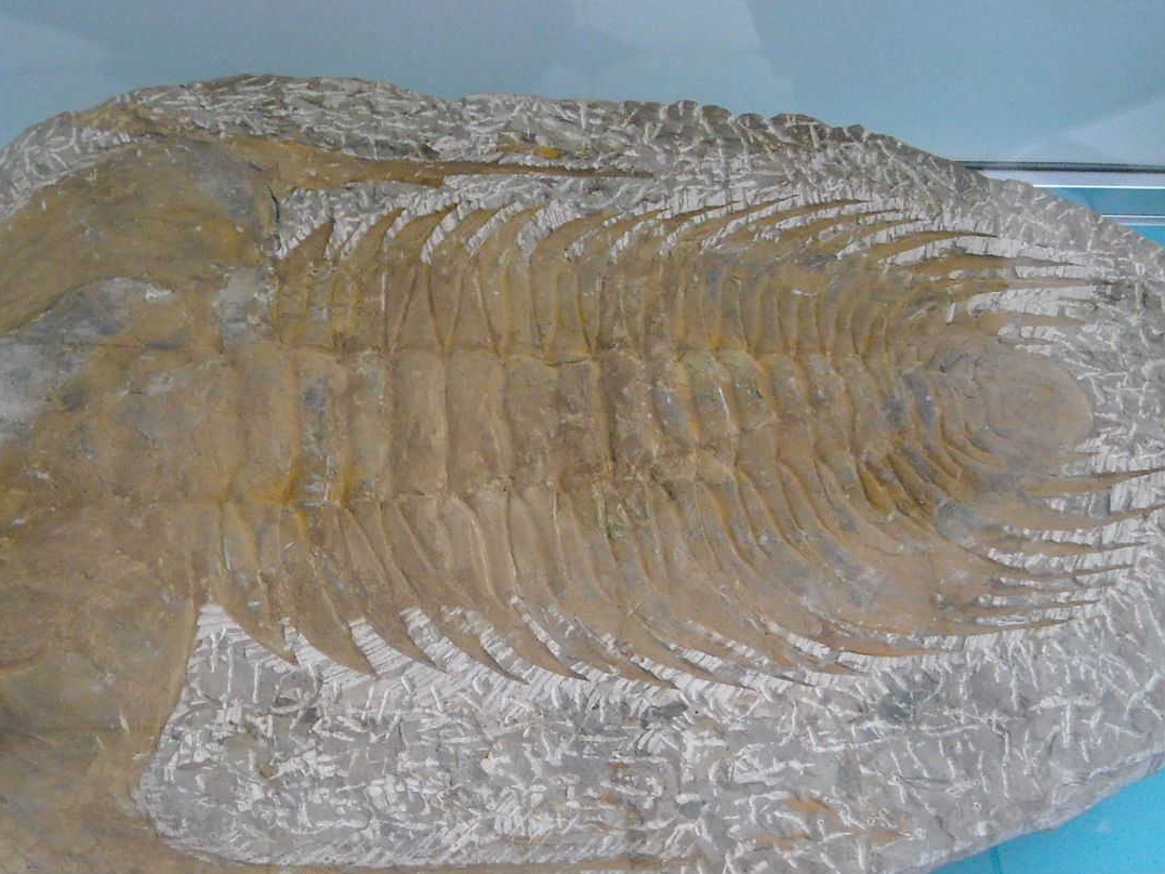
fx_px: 1750
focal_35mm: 52
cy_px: 604
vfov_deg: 27.8
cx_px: 514
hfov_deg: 36.8
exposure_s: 1/64
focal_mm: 5.7
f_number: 2.8
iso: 400
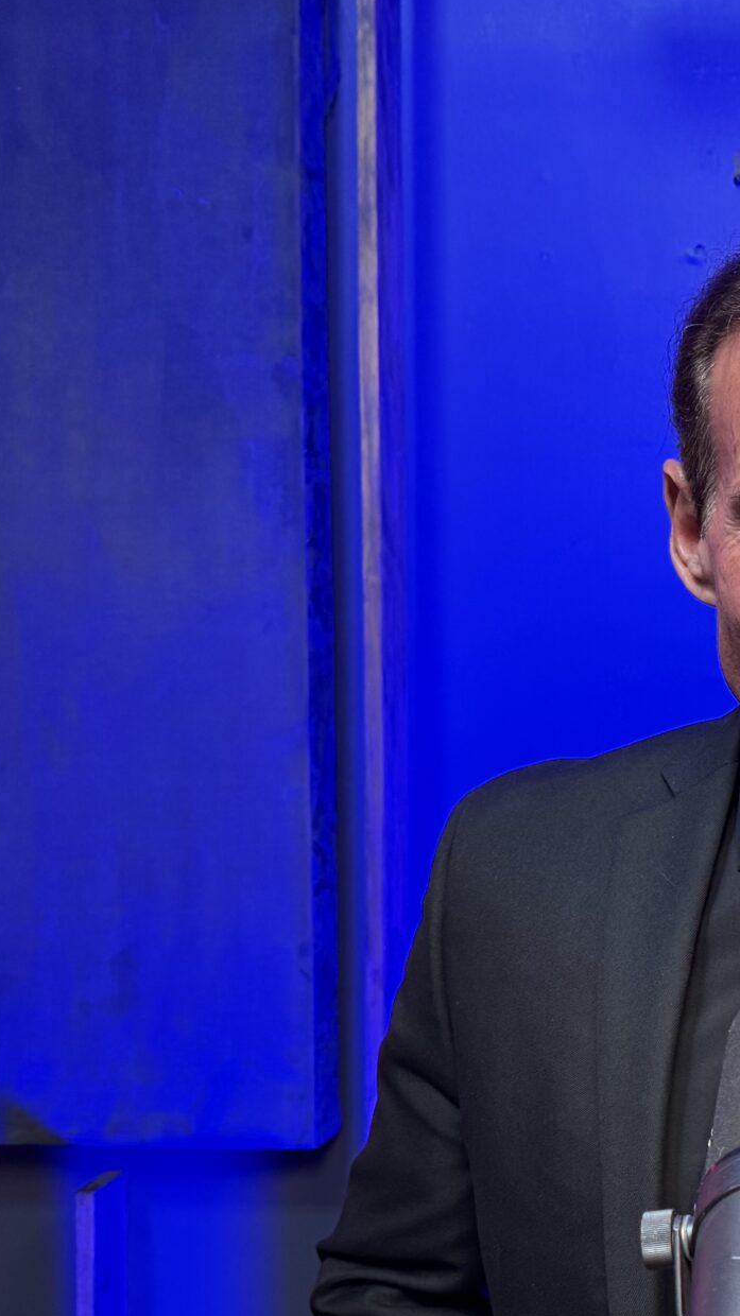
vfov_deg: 38.3
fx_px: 1885
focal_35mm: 54
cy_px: 818
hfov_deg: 20.5
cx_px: 927
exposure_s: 1/67
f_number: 1.78
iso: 200
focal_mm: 6.76
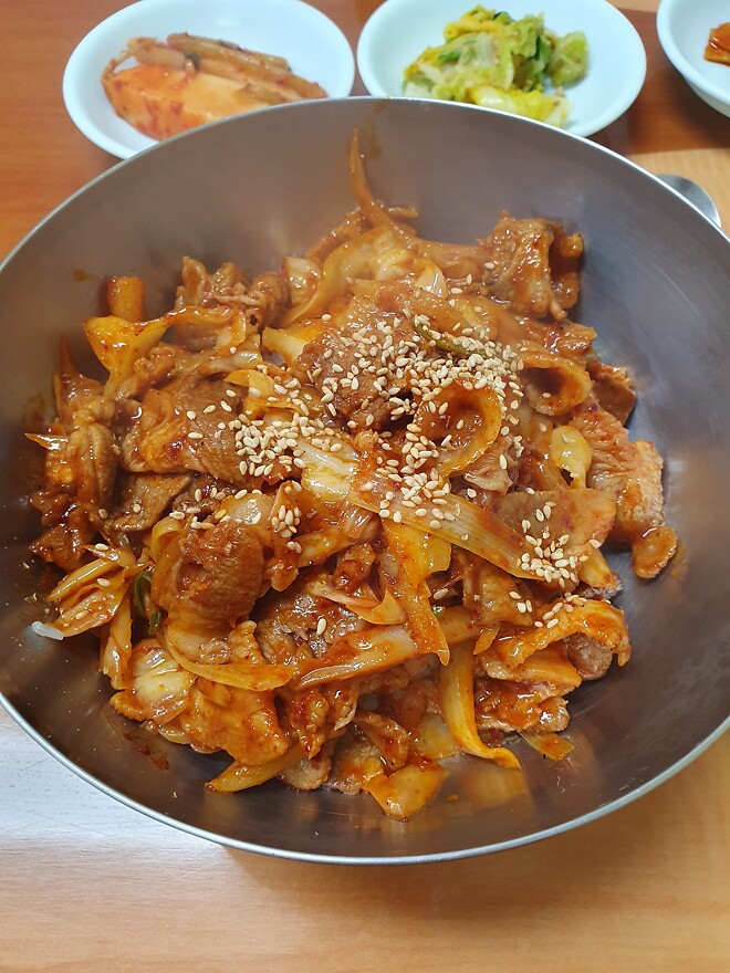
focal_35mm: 26
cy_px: 486
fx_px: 731
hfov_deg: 53.1
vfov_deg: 67.3
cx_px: 365
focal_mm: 4.32
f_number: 2.4
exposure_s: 1/40
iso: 200
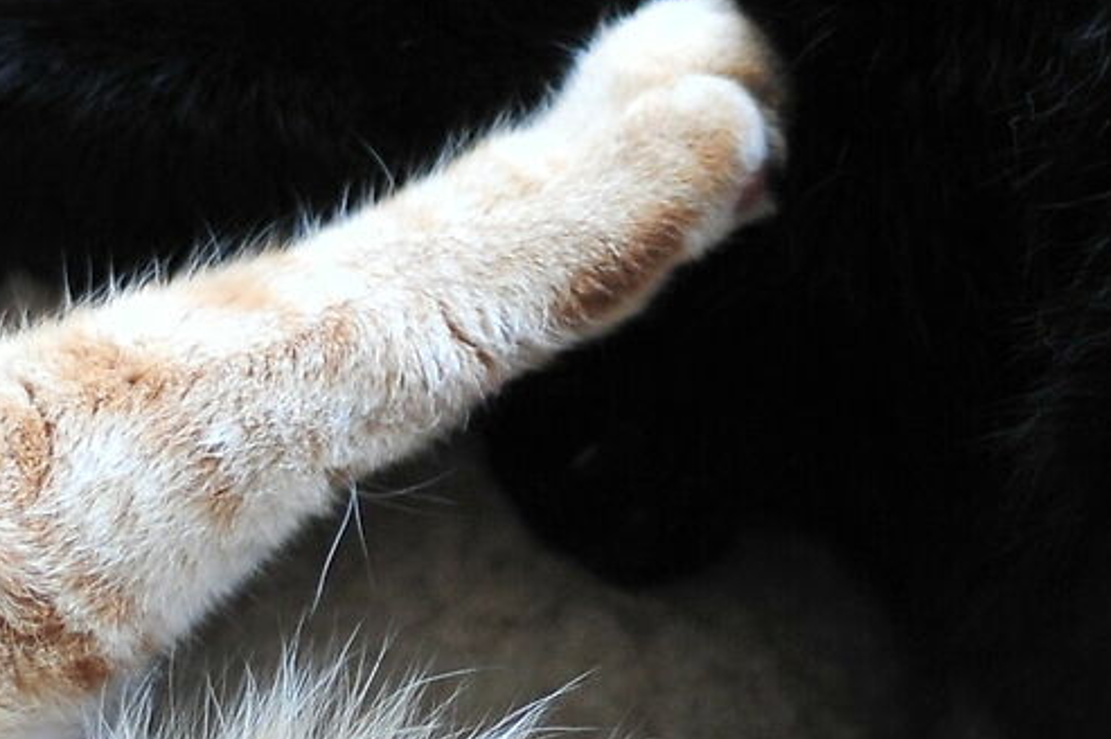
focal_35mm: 365
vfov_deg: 3.8
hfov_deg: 5.7
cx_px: 494
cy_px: 428
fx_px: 11256
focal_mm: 50
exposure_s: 1/320
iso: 320
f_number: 1.8
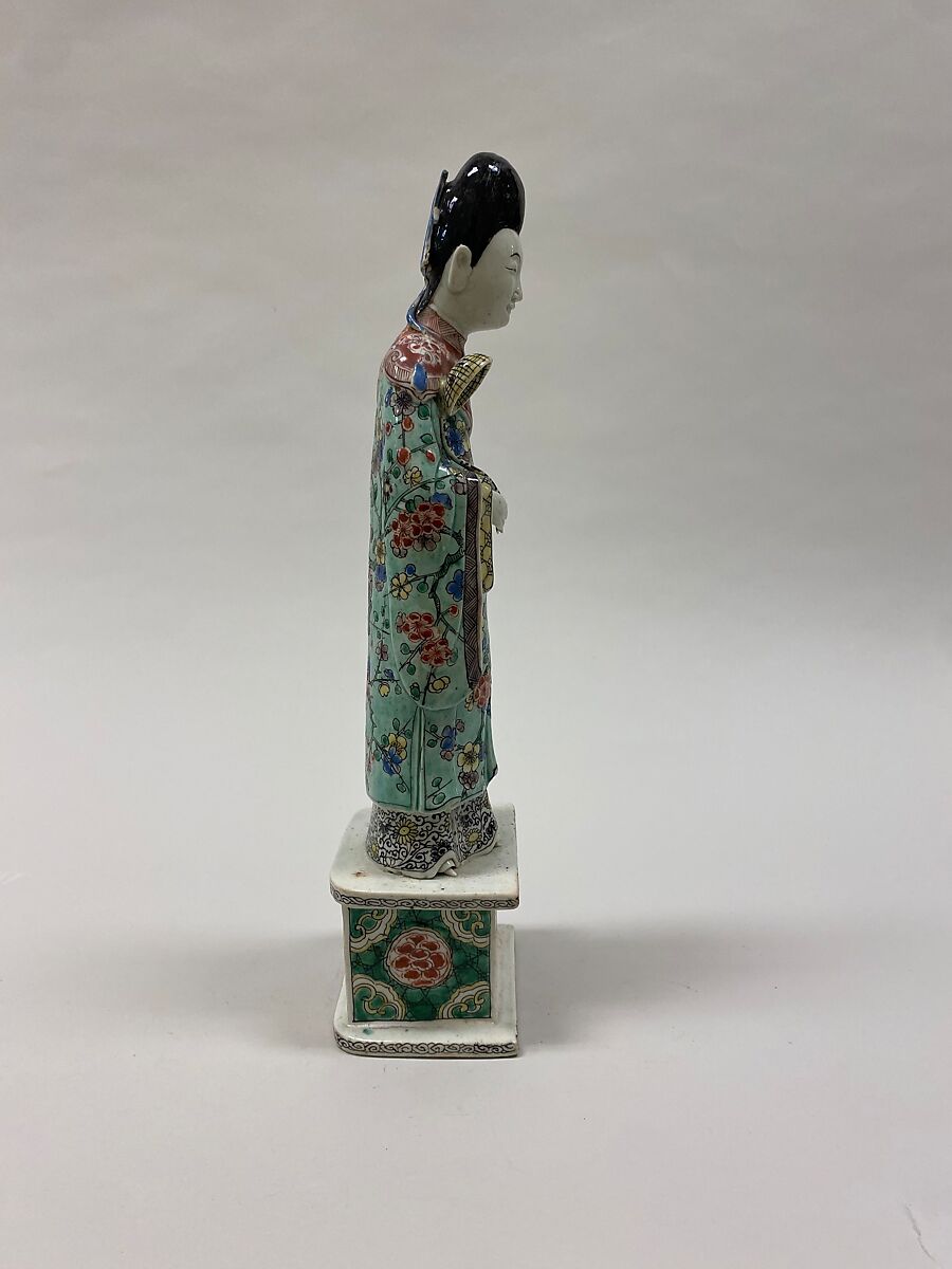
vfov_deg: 67.3
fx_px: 953
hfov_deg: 53.1
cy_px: 634
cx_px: 476
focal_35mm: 26
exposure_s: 1/105
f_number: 1.8
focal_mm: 4.25
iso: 100
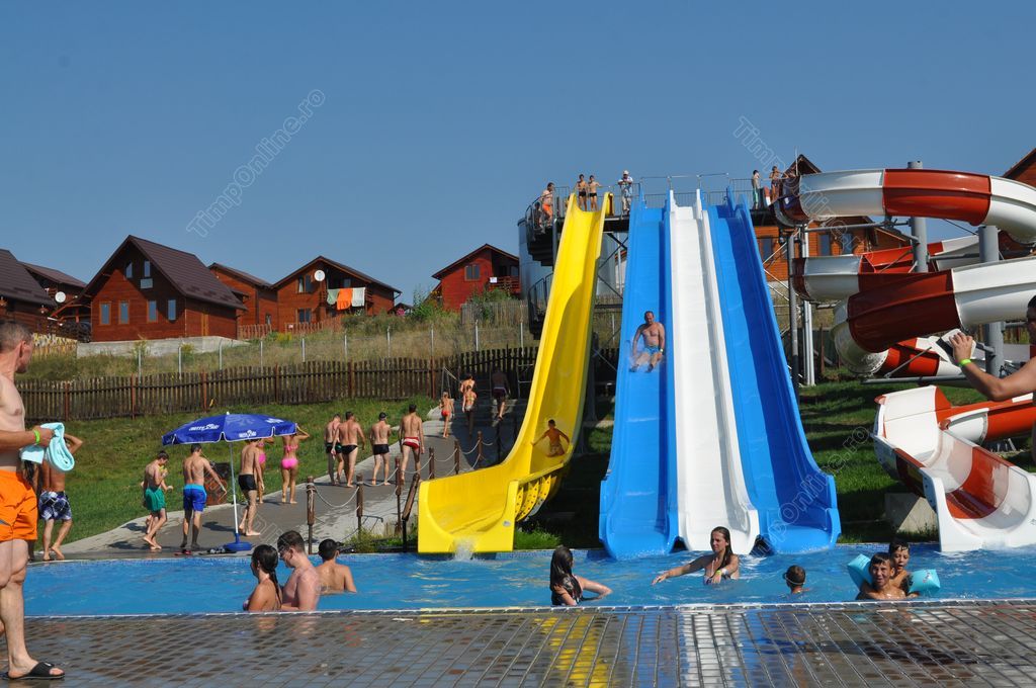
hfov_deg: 36.9
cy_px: 344
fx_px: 1552
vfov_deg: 25.0
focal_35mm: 54
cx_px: 518
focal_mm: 36
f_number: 11
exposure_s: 1/500
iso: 200
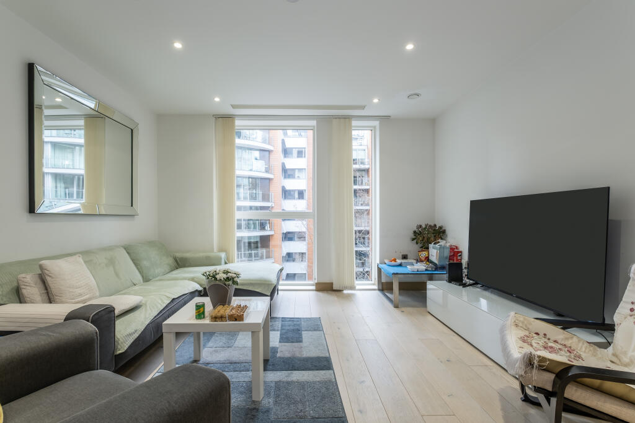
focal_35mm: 17
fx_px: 300
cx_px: 318
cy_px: 212
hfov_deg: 93.3
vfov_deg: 70.5
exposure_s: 1/8
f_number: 8
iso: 200
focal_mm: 11
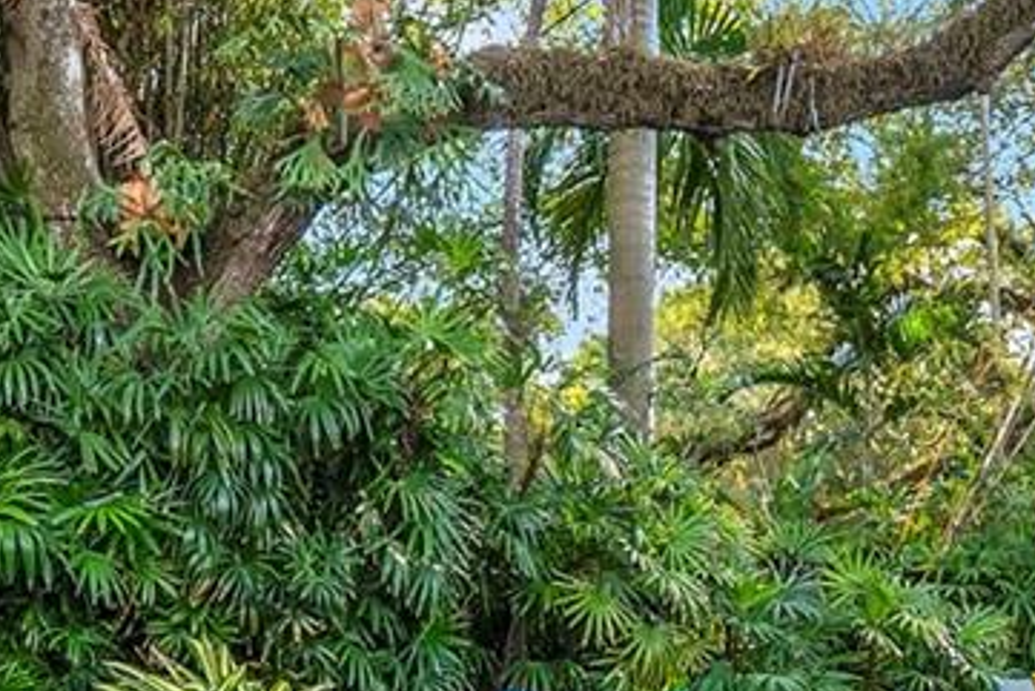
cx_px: 665
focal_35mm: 62
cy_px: 677
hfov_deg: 32.2
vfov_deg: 21.2
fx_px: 1783
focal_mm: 14
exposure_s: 1/160
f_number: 4
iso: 200
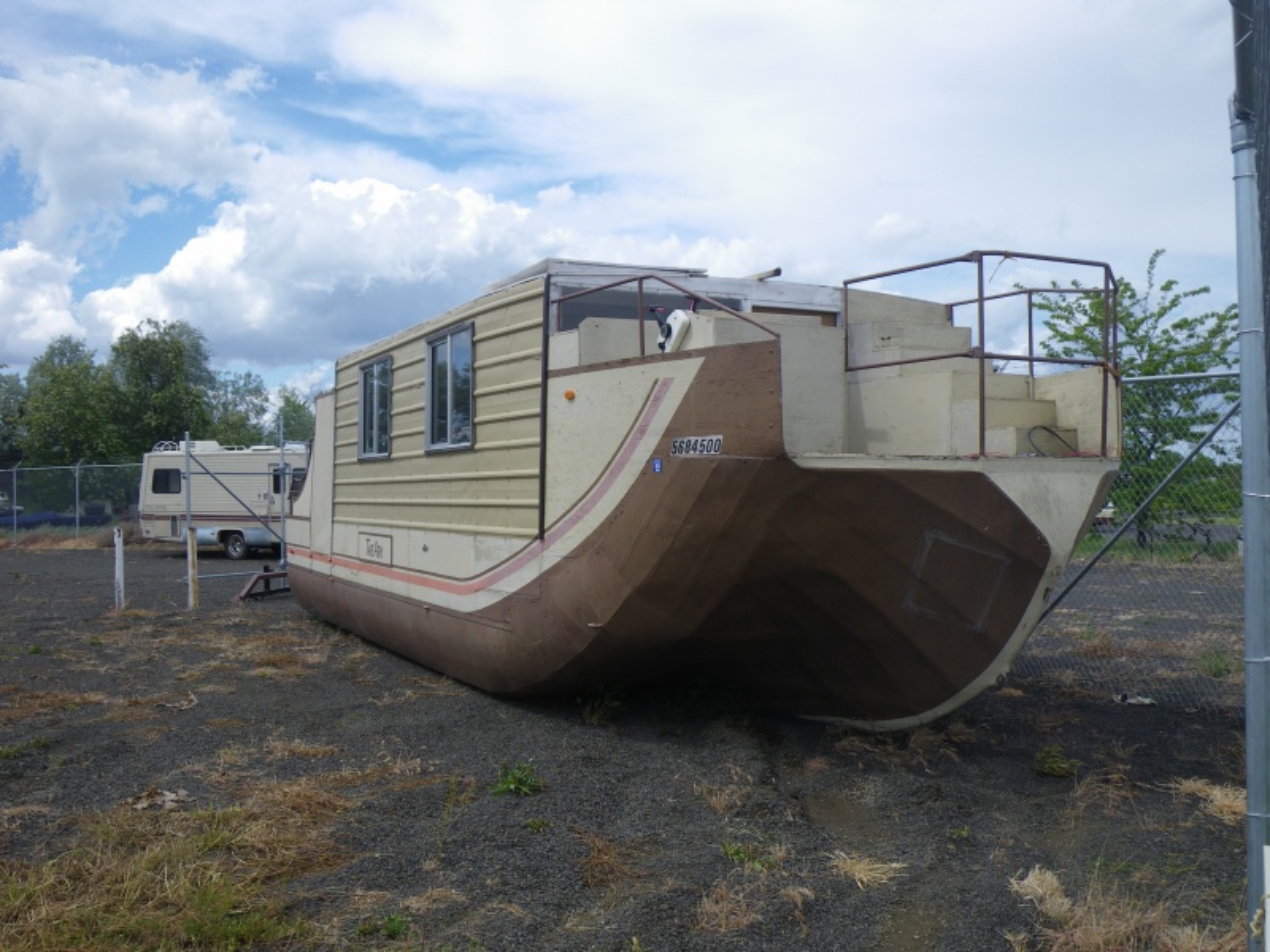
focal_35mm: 34
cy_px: 476
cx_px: 635
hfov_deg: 54.0
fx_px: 1247
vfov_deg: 41.8
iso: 50
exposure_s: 1/320
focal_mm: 6.1
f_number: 4.6
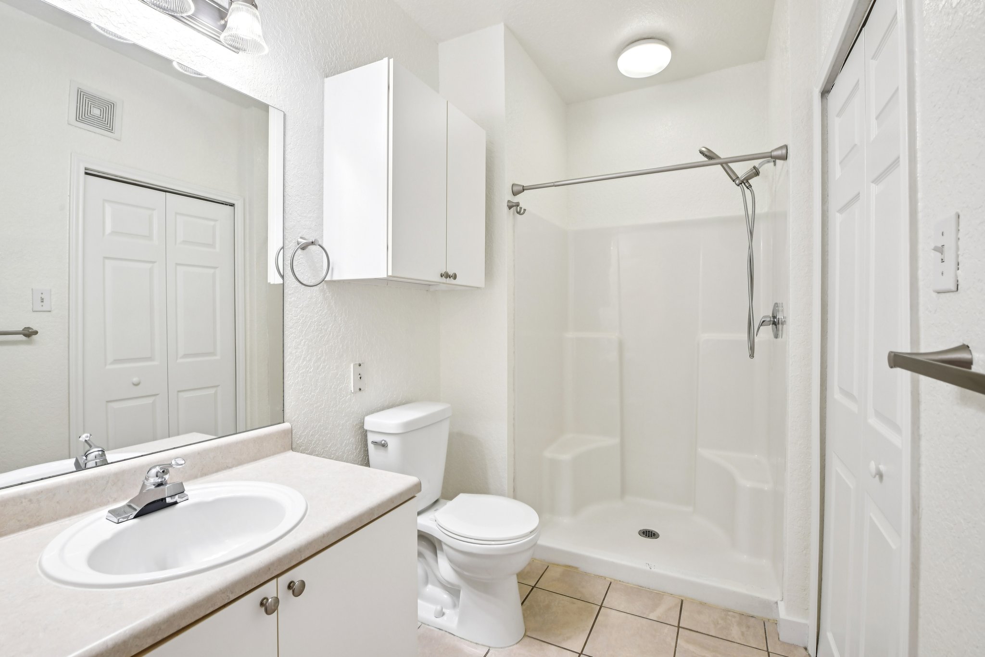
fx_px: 438
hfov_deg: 96.7
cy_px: 328
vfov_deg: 73.7
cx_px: 492
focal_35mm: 16
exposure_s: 1/20
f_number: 8
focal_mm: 16
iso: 400
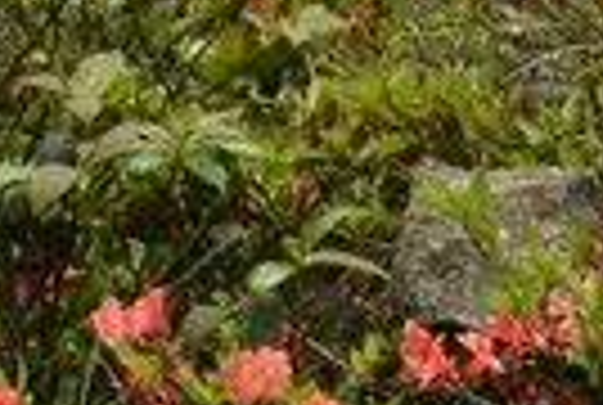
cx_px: 180
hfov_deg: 6.0
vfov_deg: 3.9
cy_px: -830
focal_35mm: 343
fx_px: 5758
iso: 100
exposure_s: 1/100
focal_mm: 30
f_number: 11
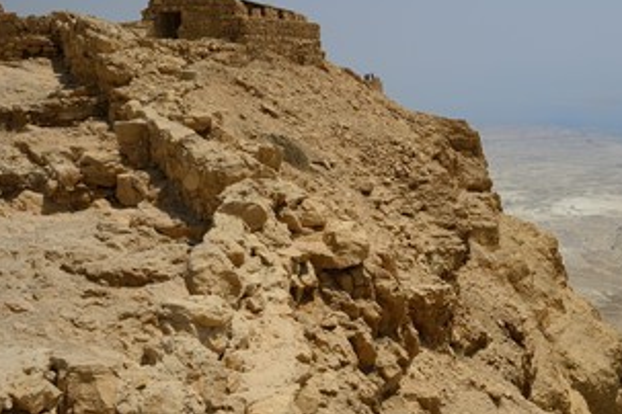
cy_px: 213
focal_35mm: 43
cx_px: 423
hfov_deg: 44.7
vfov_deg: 31.2
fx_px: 743
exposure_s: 1/320
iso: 100
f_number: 11
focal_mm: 31
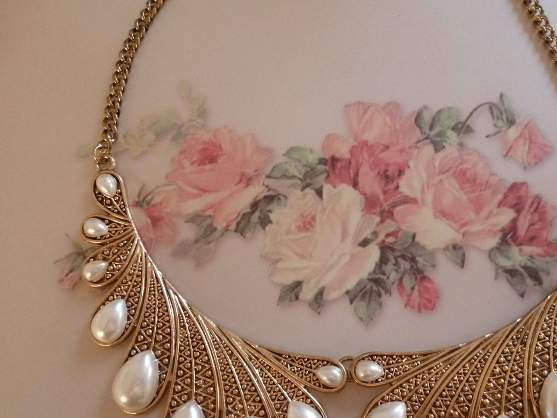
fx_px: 579
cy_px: 253
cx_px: 333
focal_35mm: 36
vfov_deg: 39.5
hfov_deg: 51.0
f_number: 3.1
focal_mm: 5
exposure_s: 1/60
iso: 400
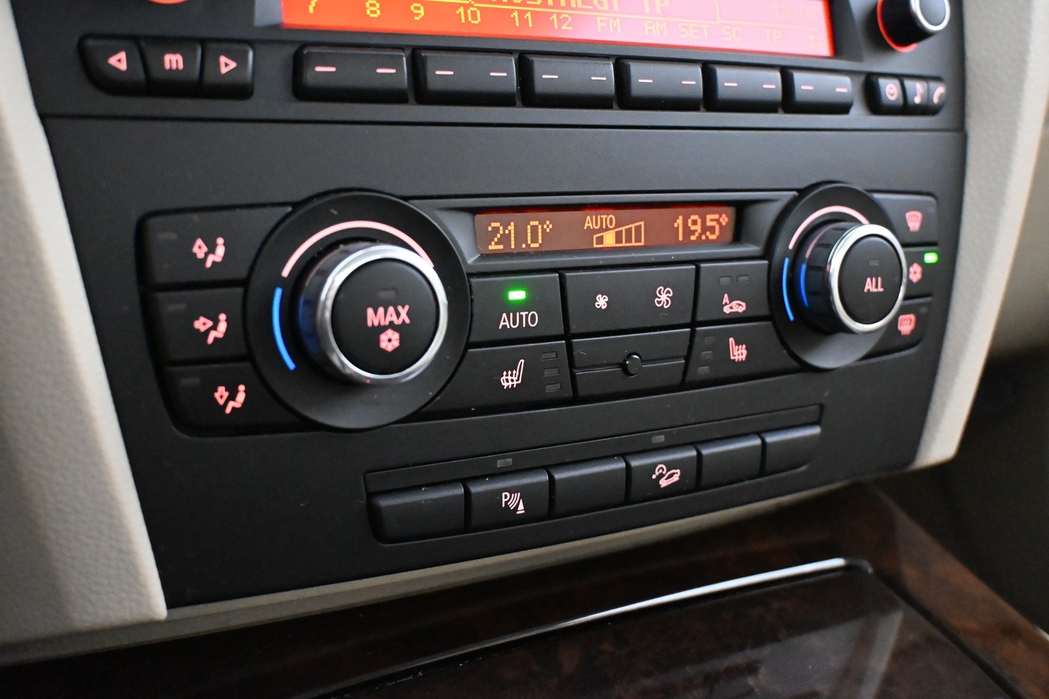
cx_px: 524
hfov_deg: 51.3
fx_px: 1093
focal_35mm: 38
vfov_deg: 35.5
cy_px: 350
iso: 12800
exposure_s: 1/50
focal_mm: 25
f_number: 4.2
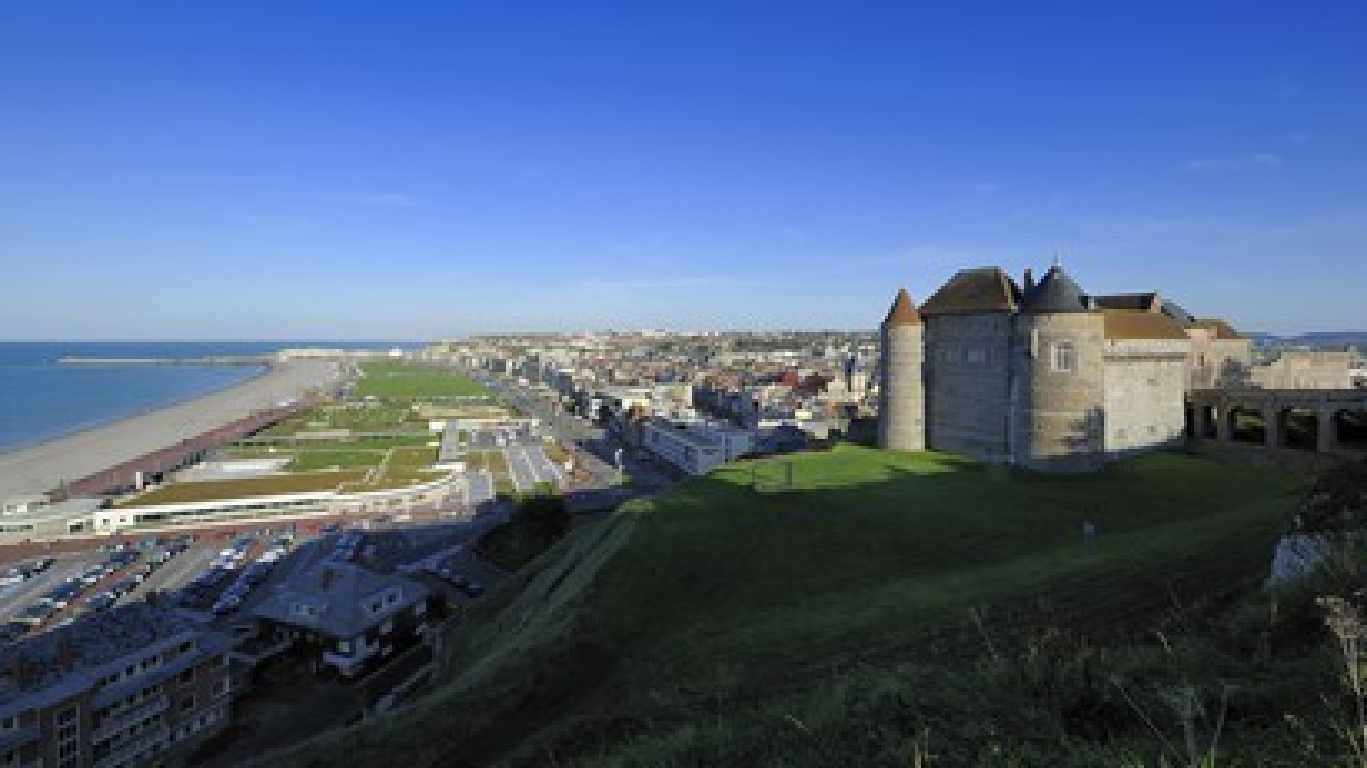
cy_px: 352
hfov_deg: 103.0
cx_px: 690
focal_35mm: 15
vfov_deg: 70.4
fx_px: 544
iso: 200
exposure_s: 1/200
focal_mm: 14
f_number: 14
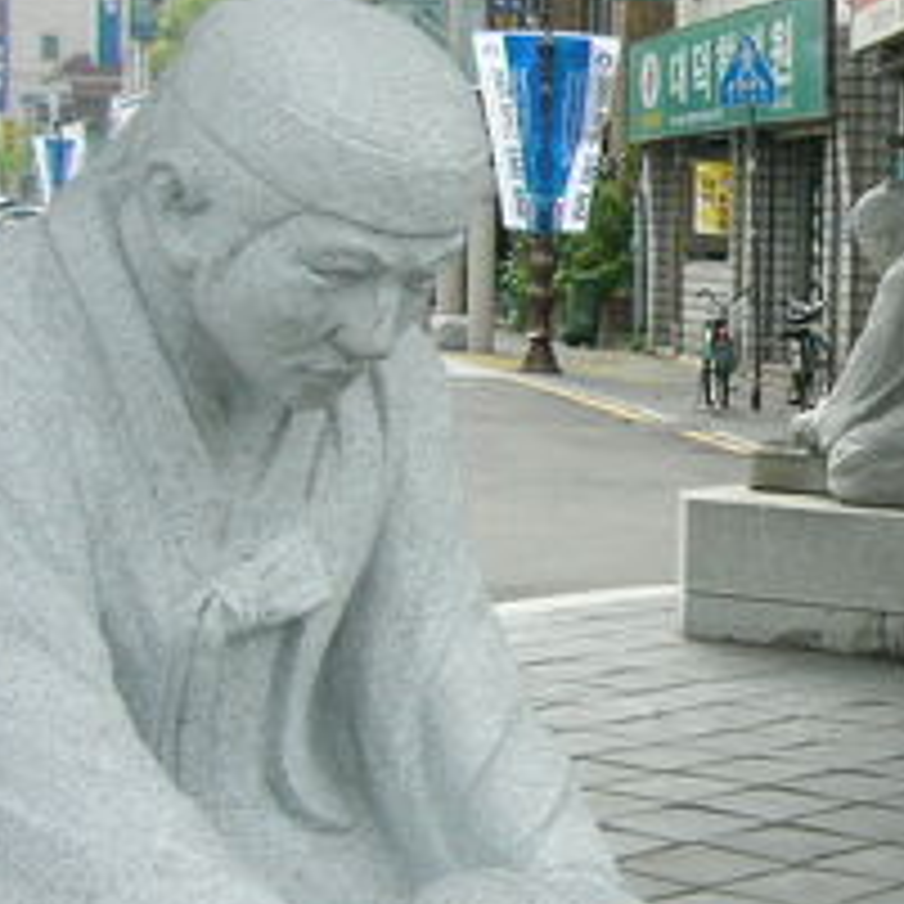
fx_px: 2955
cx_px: 1043
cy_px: 412
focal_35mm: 100
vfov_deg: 17.4
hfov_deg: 16.7
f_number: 2.8
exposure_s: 1/320
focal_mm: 5.8
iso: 50
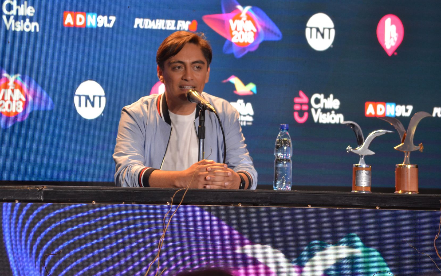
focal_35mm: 174
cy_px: 109
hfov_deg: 12.0
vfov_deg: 7.5
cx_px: 183
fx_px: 2091
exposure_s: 1/60
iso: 800
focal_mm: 92
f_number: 4.5
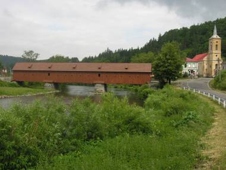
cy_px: 85
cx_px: 113
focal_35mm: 34
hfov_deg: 54.0
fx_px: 222
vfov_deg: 41.8
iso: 50
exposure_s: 1/197
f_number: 5.9
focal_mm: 8.7
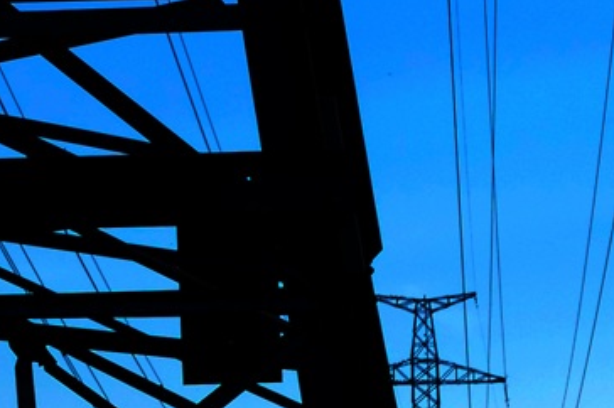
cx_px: -562
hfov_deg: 7.0
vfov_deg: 4.8
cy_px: -116
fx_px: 4873
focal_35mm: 286
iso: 200
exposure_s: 1/1300
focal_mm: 25
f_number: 5
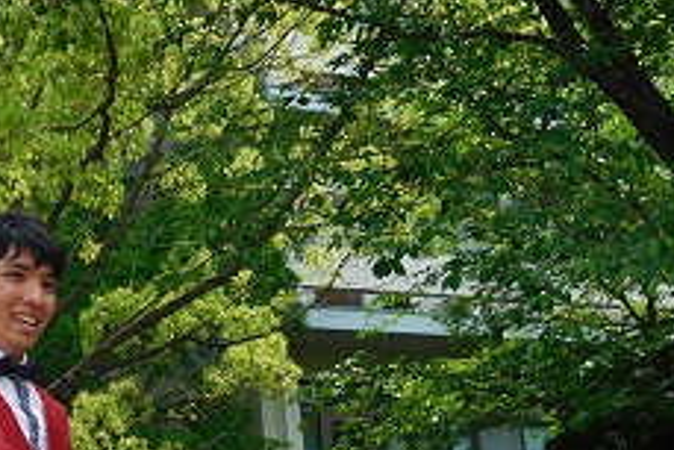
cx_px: 165
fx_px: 1742
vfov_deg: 14.2
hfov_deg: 21.7
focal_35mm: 93
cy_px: 553
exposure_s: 1/400
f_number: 3.9
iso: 125
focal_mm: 7.1
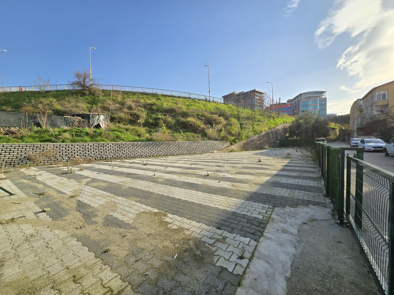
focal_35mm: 13
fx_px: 148
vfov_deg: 89.9
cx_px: 197
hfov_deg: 106.2
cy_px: 148
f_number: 2.2
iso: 50
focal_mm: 2.2
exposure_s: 1/1619
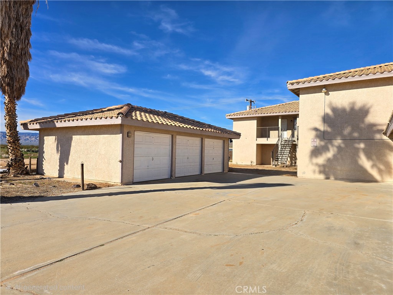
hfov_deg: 73.9
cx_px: 196
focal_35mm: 23
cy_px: 148
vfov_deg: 58.9
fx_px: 261
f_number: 1.7
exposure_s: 1/909
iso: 12
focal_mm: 6.3
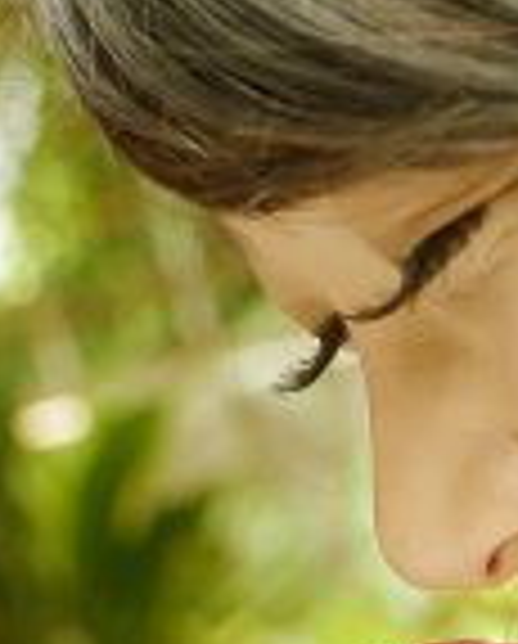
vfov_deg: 12.2
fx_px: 2999
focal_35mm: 157
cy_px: 567
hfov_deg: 9.7
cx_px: 604
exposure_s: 1/320
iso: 100
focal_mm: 20
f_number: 3.2
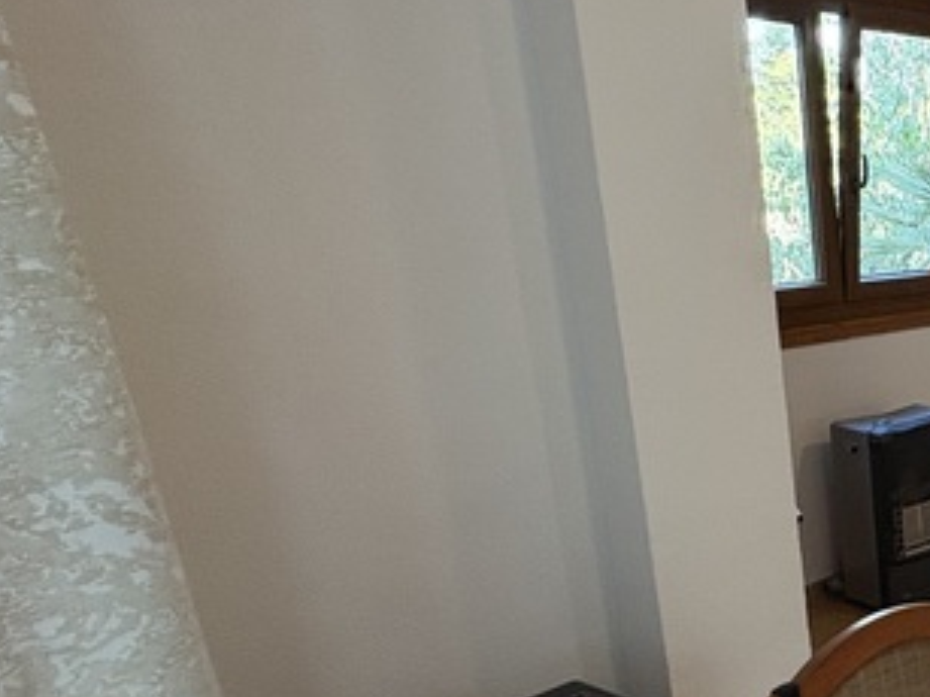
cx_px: 1127
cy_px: 492
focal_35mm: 41
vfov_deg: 34.6
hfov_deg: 35.5
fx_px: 1101
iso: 320
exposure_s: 1/100
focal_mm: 2.22
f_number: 2.2
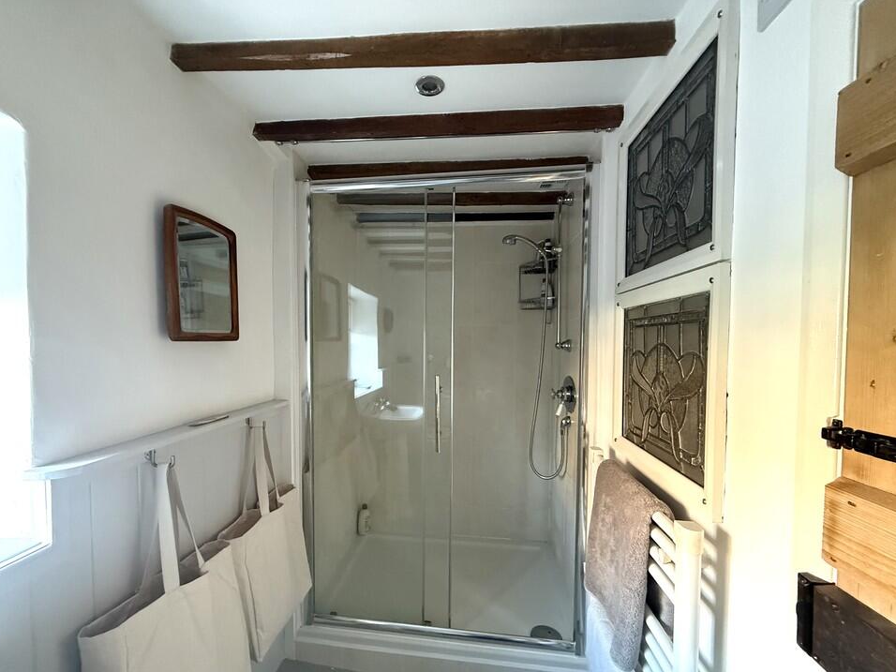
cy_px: 358
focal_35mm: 15
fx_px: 388
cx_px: 420
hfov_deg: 98.0
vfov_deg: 81.6
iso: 800
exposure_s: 1/60
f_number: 2.2
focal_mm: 2.22
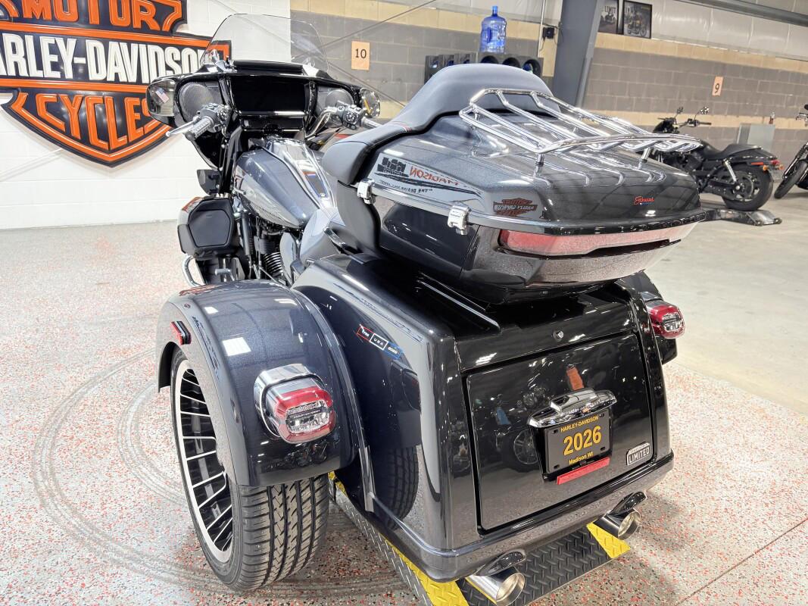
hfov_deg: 67.3
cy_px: 303
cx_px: 404
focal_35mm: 26
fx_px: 607
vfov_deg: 53.1
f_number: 1.6
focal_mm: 5.96
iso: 80
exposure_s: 1/60
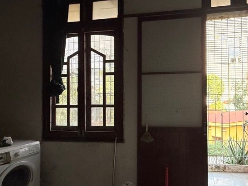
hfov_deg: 64.9
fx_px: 186
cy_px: 97
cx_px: 171
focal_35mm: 26
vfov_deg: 53.1
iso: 64
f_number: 2.2
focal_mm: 2.22
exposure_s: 1/99
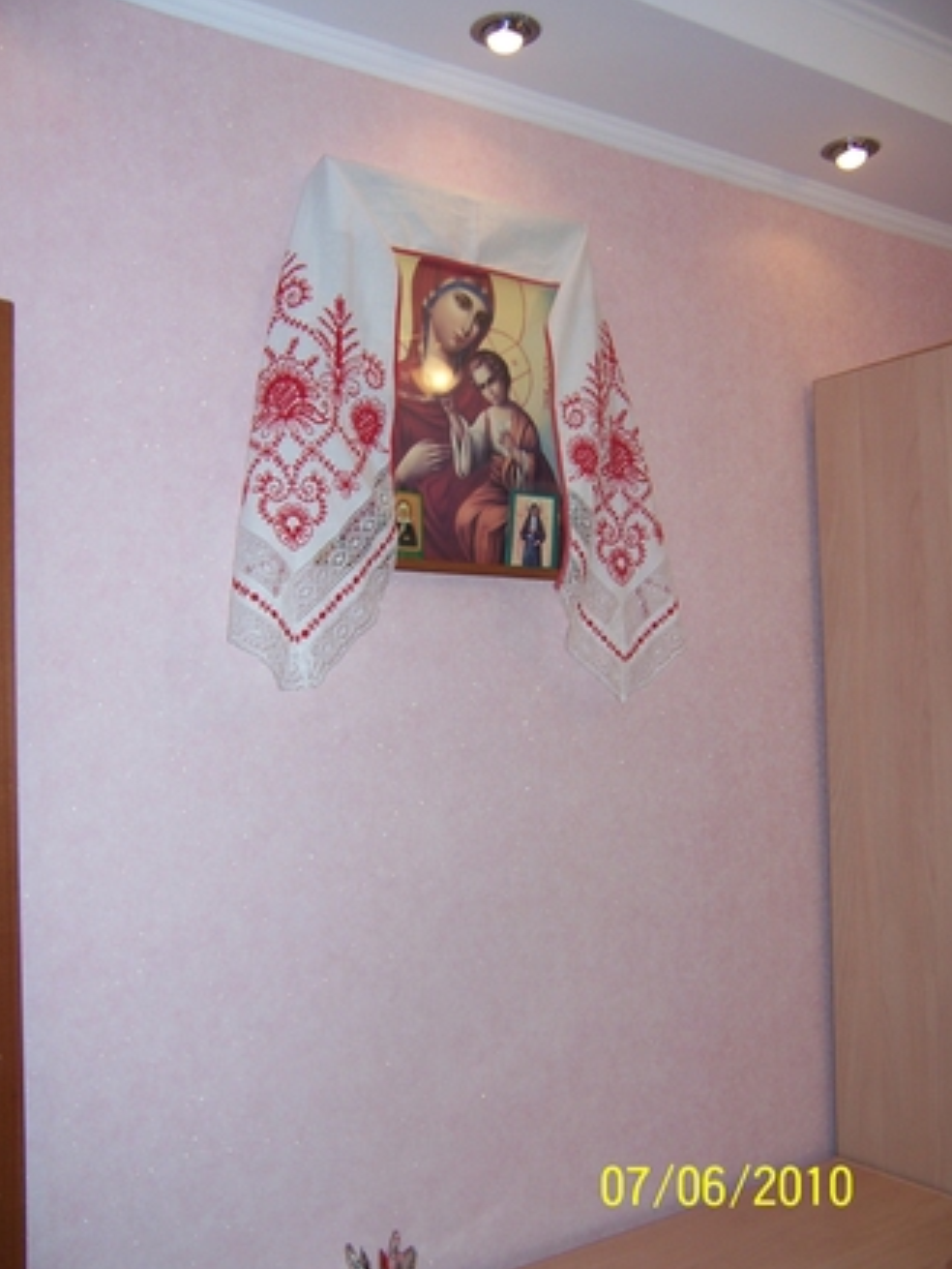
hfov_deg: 41.8
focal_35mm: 34
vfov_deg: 53.9
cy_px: 624
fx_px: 1246
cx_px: 473
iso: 80
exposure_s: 1/60
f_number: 2.8
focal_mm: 5.5
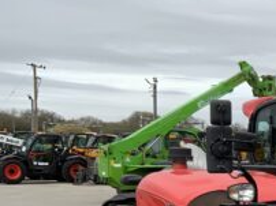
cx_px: 426
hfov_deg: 18.6
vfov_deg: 15.6
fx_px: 733
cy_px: 231
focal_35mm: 92
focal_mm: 3
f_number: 1.8
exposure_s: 1/1534
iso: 16
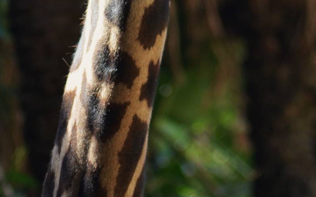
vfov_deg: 2.5
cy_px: -94
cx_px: 162
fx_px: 4470
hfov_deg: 4.0
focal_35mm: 519
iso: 800
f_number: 4.5
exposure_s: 1/800
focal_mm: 165
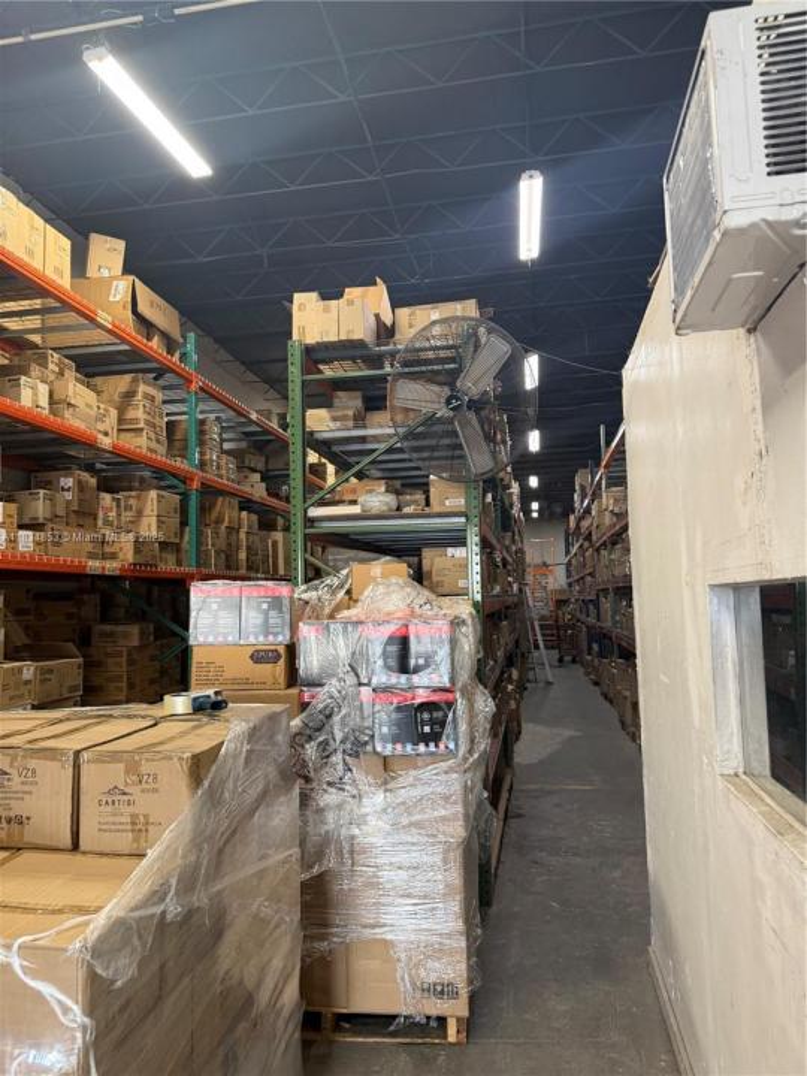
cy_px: 538
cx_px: 404
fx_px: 746
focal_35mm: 24
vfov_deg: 71.6
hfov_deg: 56.8
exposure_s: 1/60
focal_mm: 6.76
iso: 200
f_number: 1.78
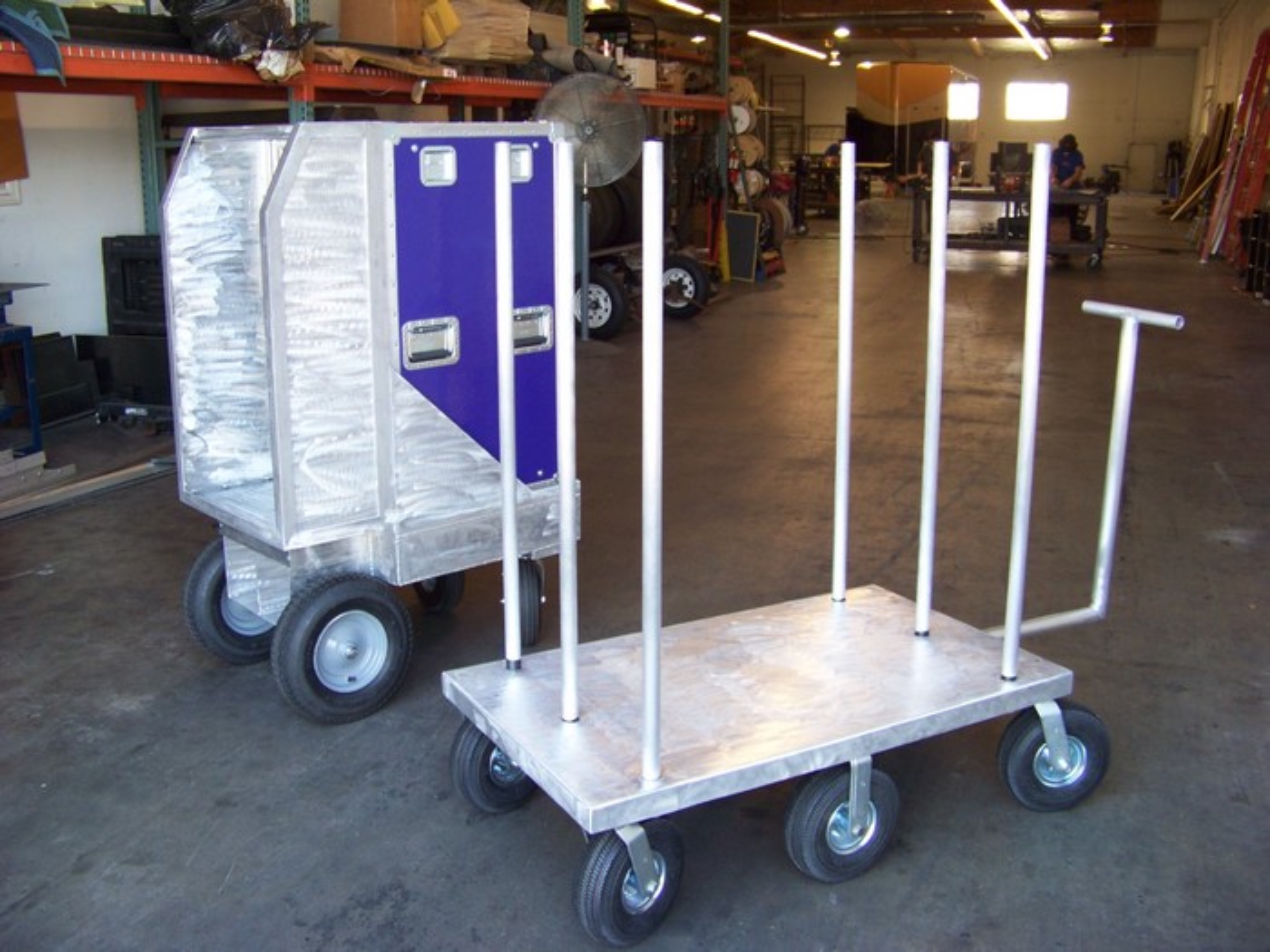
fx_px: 1321
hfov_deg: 51.4
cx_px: 635
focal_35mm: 36
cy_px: 476
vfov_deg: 39.7
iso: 88
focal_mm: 5.85
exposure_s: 1/30
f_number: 2.8
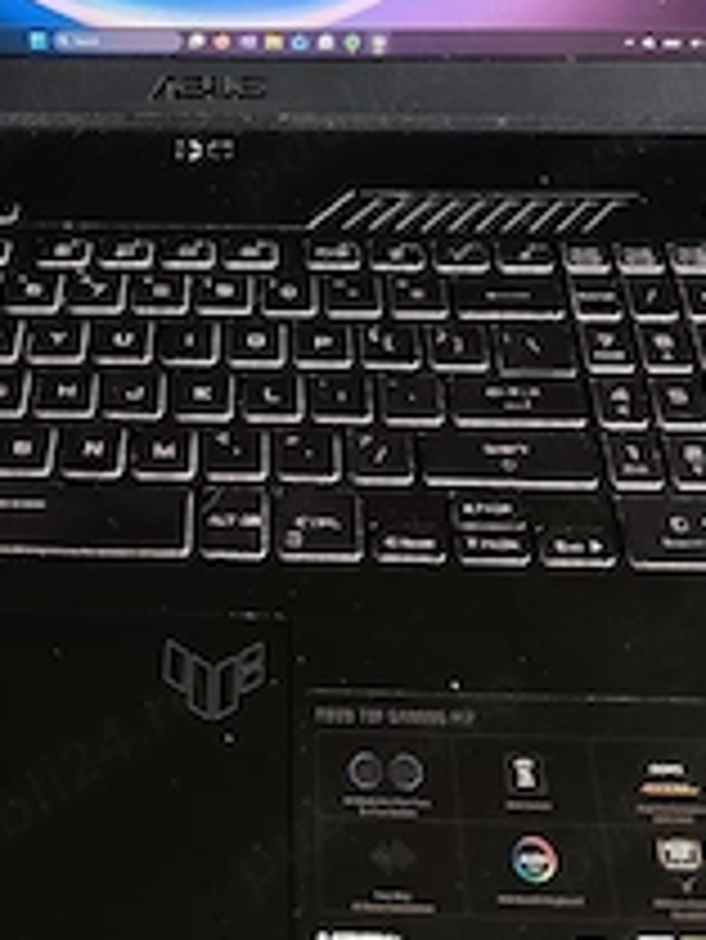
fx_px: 1195
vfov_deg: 40.8
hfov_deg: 32.6
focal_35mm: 44
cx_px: 220
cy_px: 166
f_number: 1.65
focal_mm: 6.19
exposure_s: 1/33.6
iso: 200
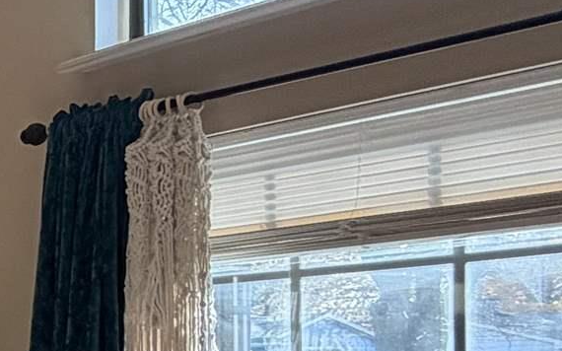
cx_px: -775
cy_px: 413
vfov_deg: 15.7
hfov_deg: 15.2
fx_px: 1225
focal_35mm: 80
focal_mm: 2.22
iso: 100
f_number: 2.2
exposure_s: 1/120
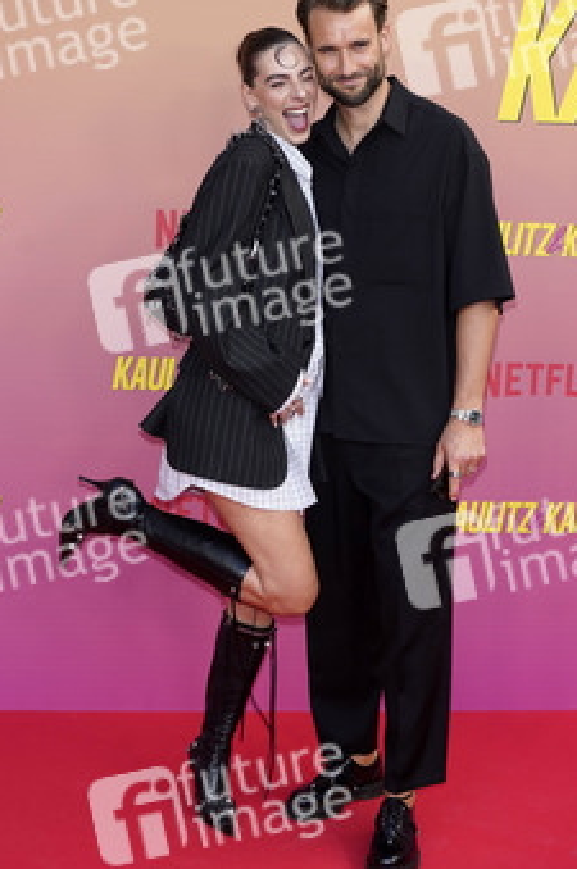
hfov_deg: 22.9
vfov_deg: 34.0
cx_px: 295
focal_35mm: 59
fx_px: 1423
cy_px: 420
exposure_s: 1/160
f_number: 5.6
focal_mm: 50
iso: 320
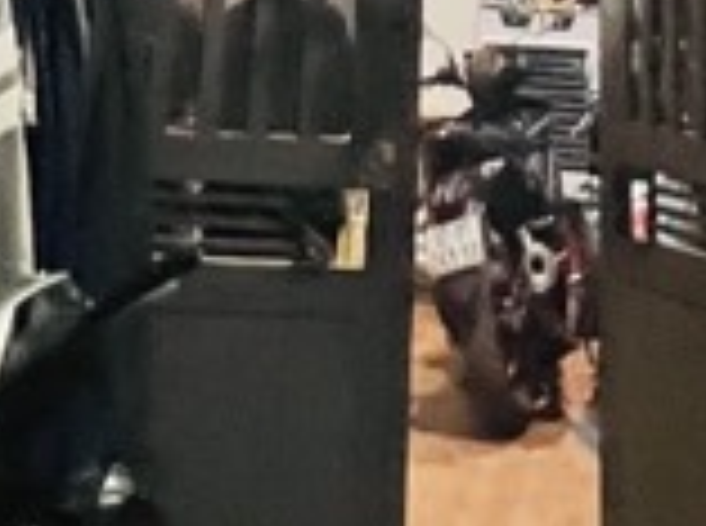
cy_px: -1079
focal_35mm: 85
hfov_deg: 23.0
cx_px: 472
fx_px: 1730
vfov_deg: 10.9
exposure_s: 1/50
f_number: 1.8
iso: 640
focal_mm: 1.57
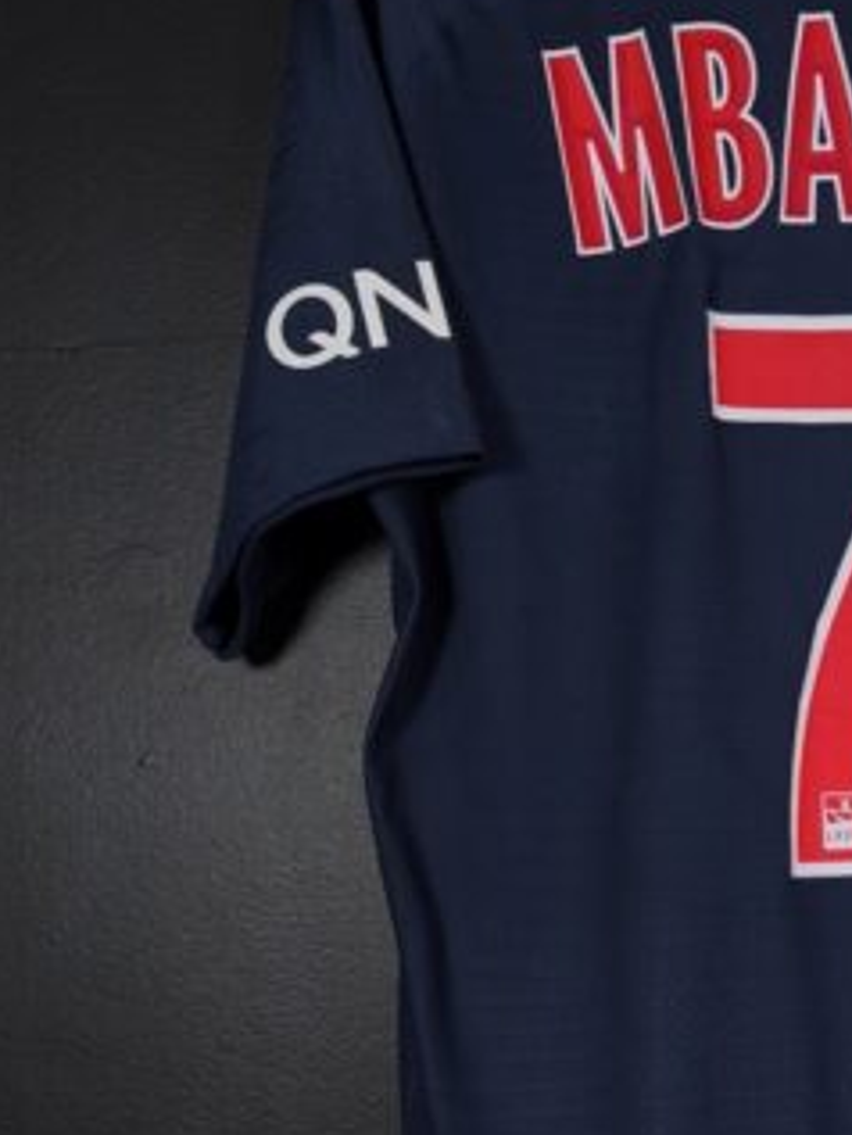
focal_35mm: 58
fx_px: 1902
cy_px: 806
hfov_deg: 24.0
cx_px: 884
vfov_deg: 32.8
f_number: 1.6
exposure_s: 1/125
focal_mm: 6.57
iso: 400
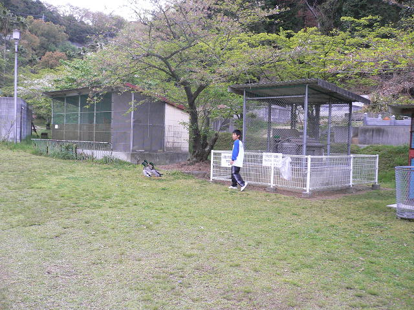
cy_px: 155
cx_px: 207
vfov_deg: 40.7
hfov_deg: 52.6
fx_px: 419
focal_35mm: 35
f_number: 2.8
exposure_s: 1/60
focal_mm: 5.8
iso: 300
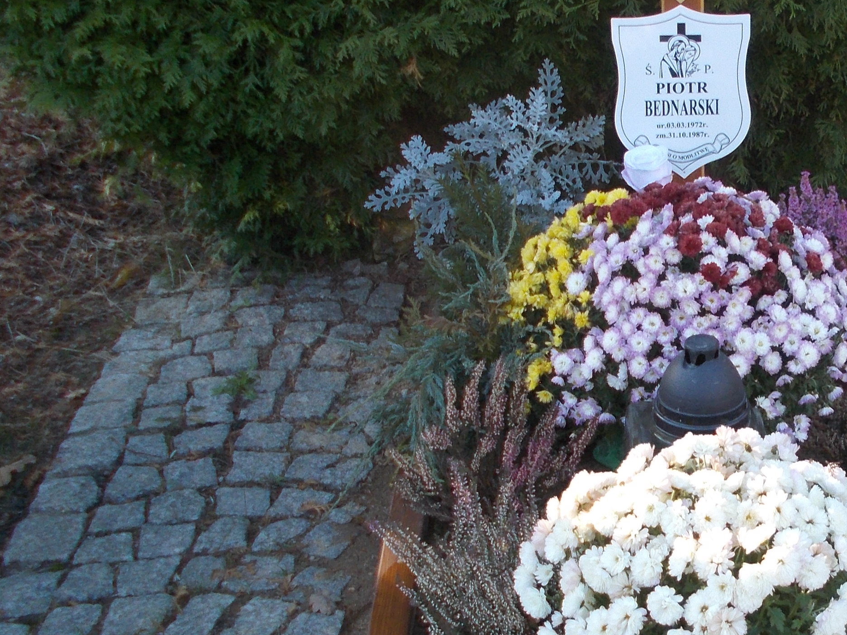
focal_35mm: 64
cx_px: 753
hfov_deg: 29.1
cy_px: 313
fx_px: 1566
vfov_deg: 22.9
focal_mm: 4.6
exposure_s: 1/80
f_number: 3.2
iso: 80
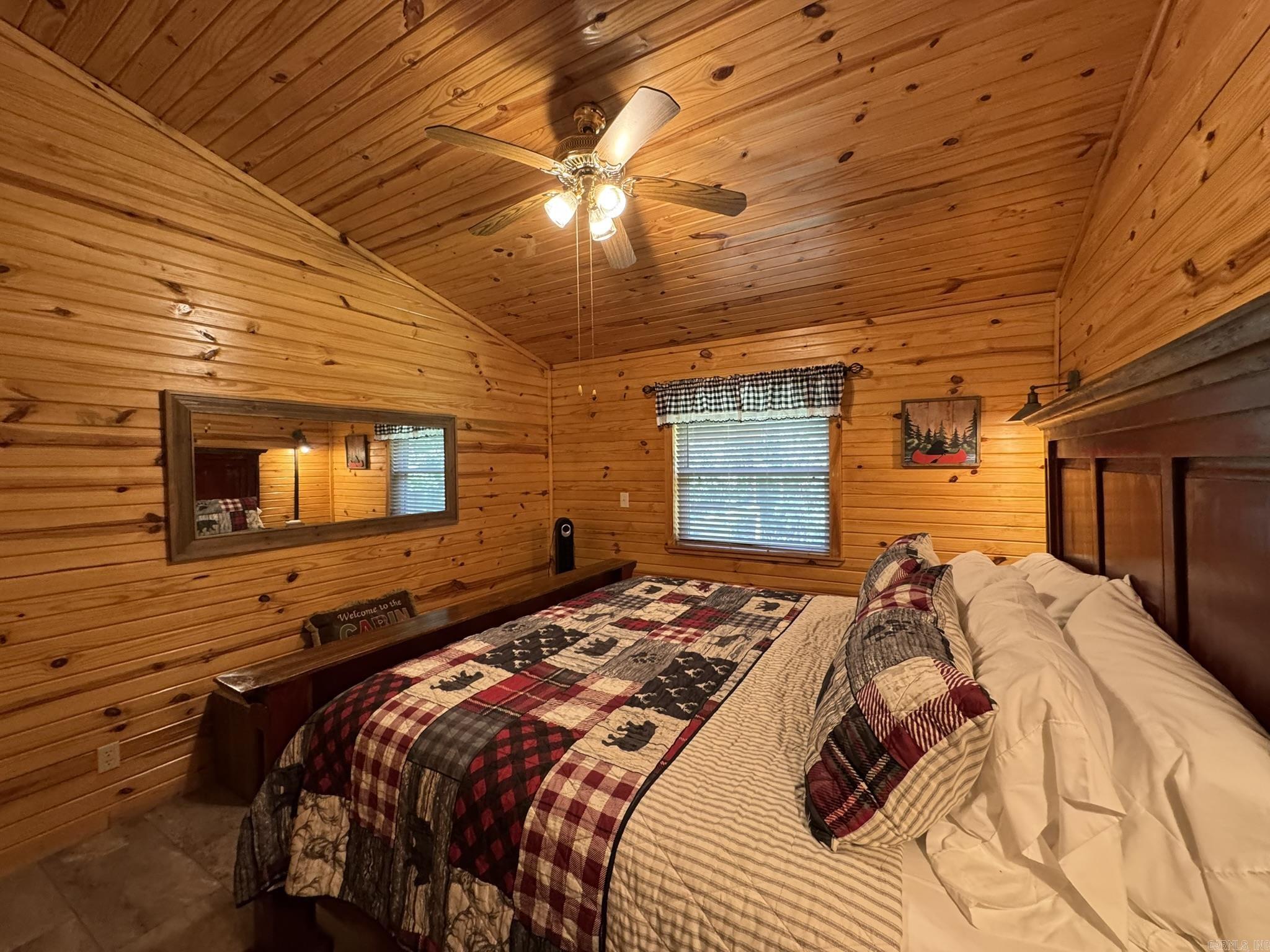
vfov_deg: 85.7
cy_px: 476
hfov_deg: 102.1
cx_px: 635
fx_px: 514
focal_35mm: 14
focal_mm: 2.22
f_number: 2.2
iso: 320
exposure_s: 1/60
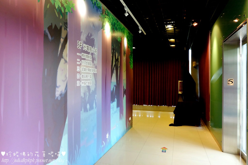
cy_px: 82
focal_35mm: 24
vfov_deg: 53.1
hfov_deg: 73.7
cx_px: 124
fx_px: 165
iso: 4000
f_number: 3.5
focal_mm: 16
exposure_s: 1/60
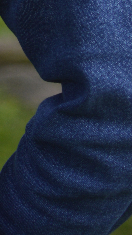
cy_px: -291
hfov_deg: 4.5
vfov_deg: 7.8
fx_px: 1614
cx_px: -230
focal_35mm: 259
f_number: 1.8
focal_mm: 35
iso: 200
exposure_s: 1/1600
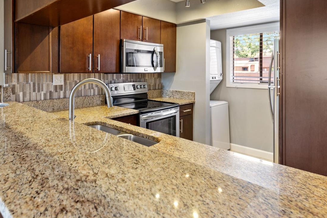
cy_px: 68
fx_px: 200
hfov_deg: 77.5
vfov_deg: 55.7
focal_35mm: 22
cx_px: 128
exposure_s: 1/1.67
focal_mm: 10
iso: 100
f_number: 4.5
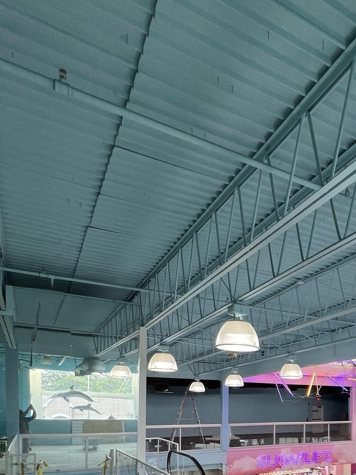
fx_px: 384
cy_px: 403
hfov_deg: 44.8
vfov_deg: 57.0
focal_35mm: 28
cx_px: 326
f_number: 1.8
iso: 80
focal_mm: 1.57
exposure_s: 1/120
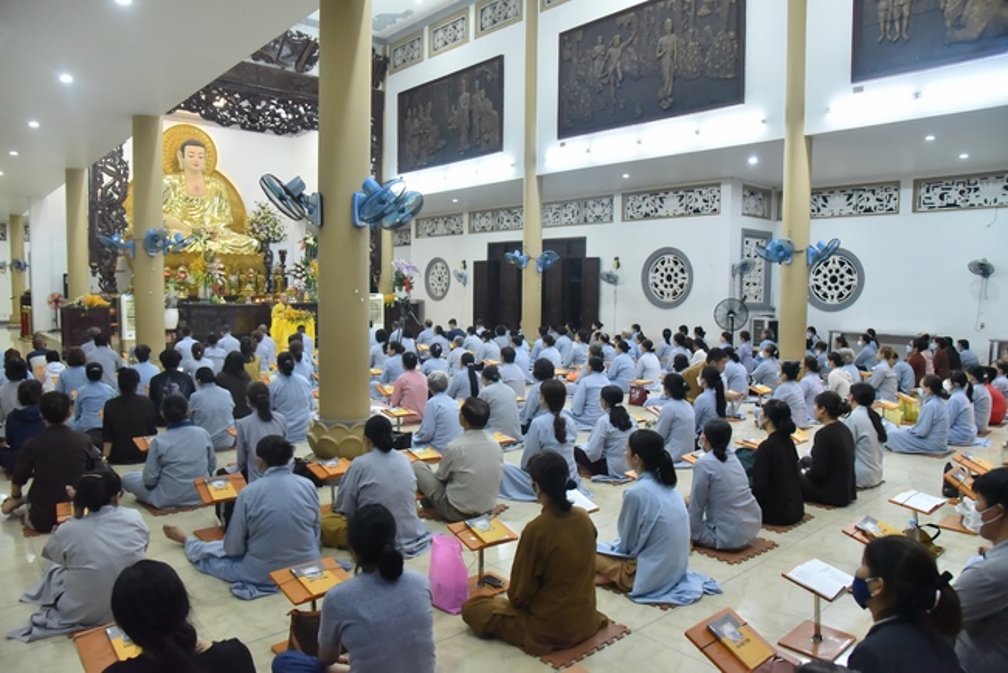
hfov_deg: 73.7
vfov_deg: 53.2
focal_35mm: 24
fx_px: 672
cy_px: 336
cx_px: 504
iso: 5000
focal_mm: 24
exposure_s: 1/125
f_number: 5.6
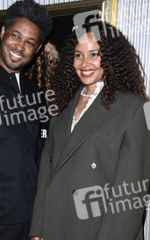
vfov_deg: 25.1
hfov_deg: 15.9
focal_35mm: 82
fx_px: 535
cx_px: 39
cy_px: 155
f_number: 5.6
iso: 1250
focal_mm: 55
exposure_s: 1/250
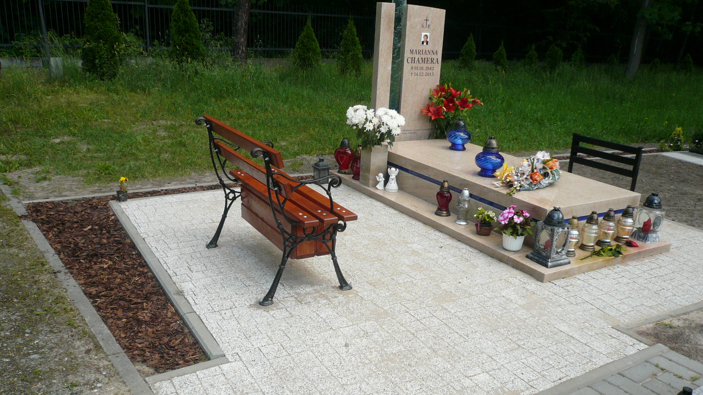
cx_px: 347
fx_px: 578
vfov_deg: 37.6
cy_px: 245
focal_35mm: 31
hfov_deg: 62.6
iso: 100
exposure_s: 1/800
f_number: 2.8
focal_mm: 4.6
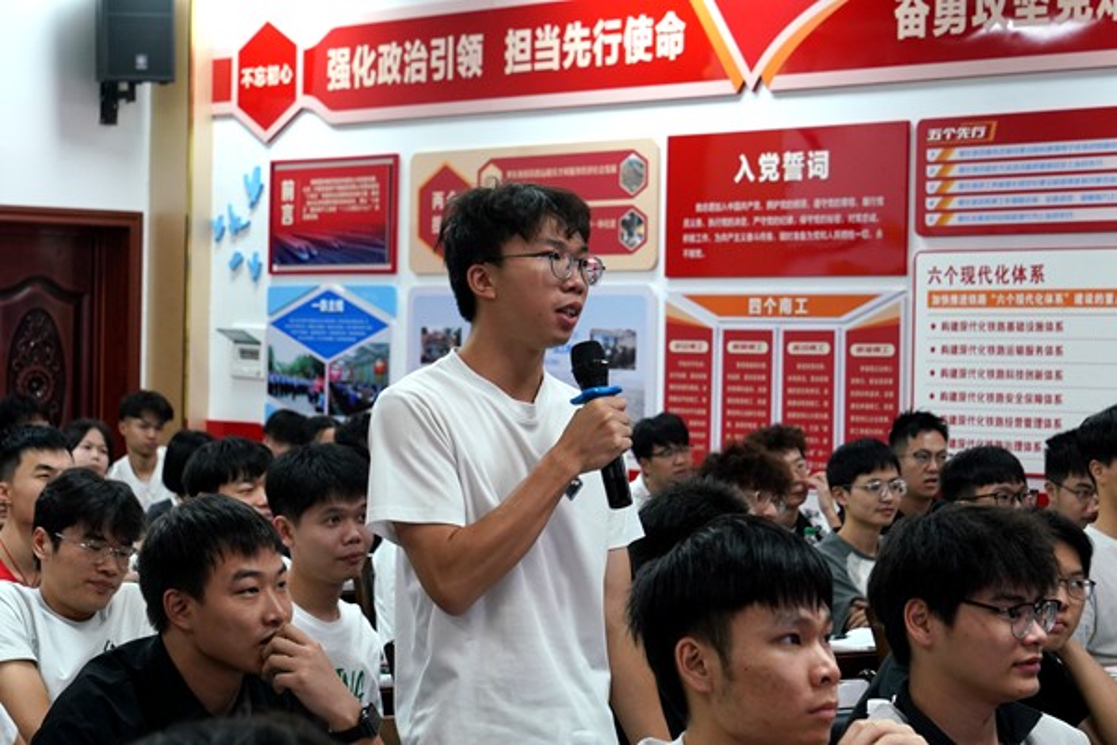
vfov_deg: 15.0
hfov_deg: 22.4
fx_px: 2823
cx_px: 558
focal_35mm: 91
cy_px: 372
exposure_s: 1/50
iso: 1250
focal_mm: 61
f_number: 7.1
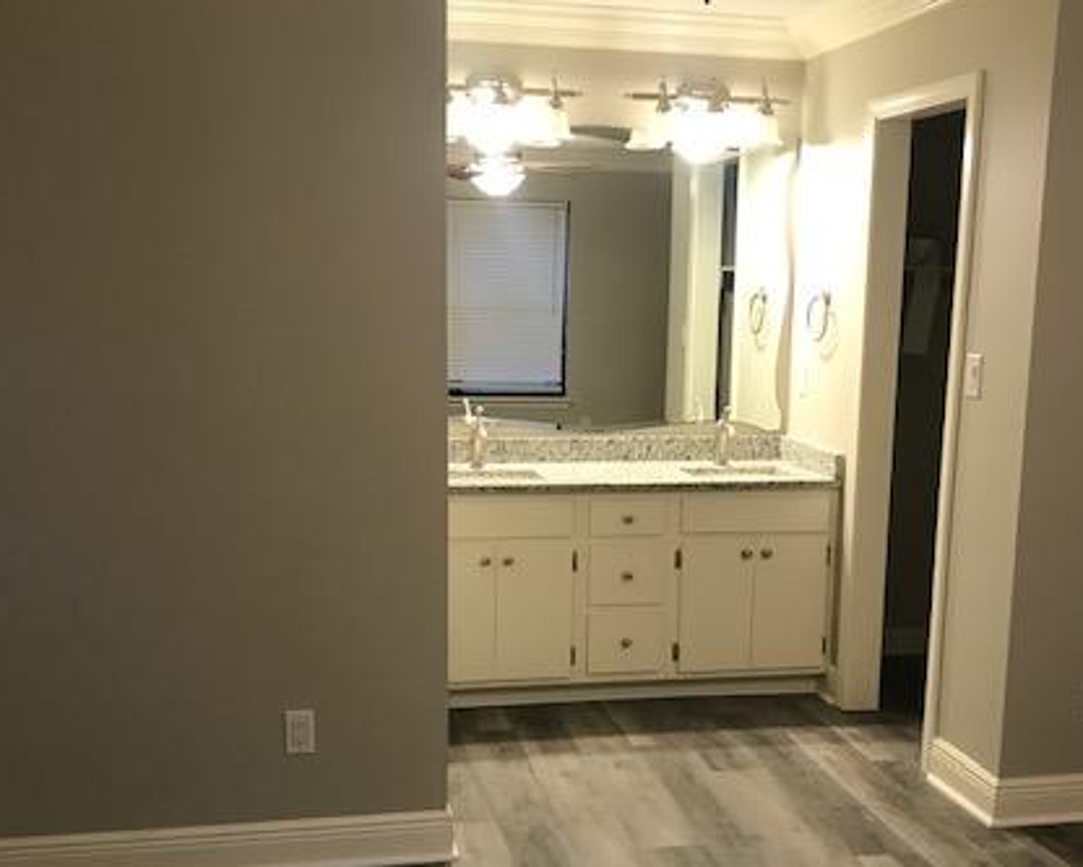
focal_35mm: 42
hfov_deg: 43.8
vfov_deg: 35.4
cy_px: 555
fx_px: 1347
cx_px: 570
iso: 50
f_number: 1.8
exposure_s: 1/15
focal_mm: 3.99
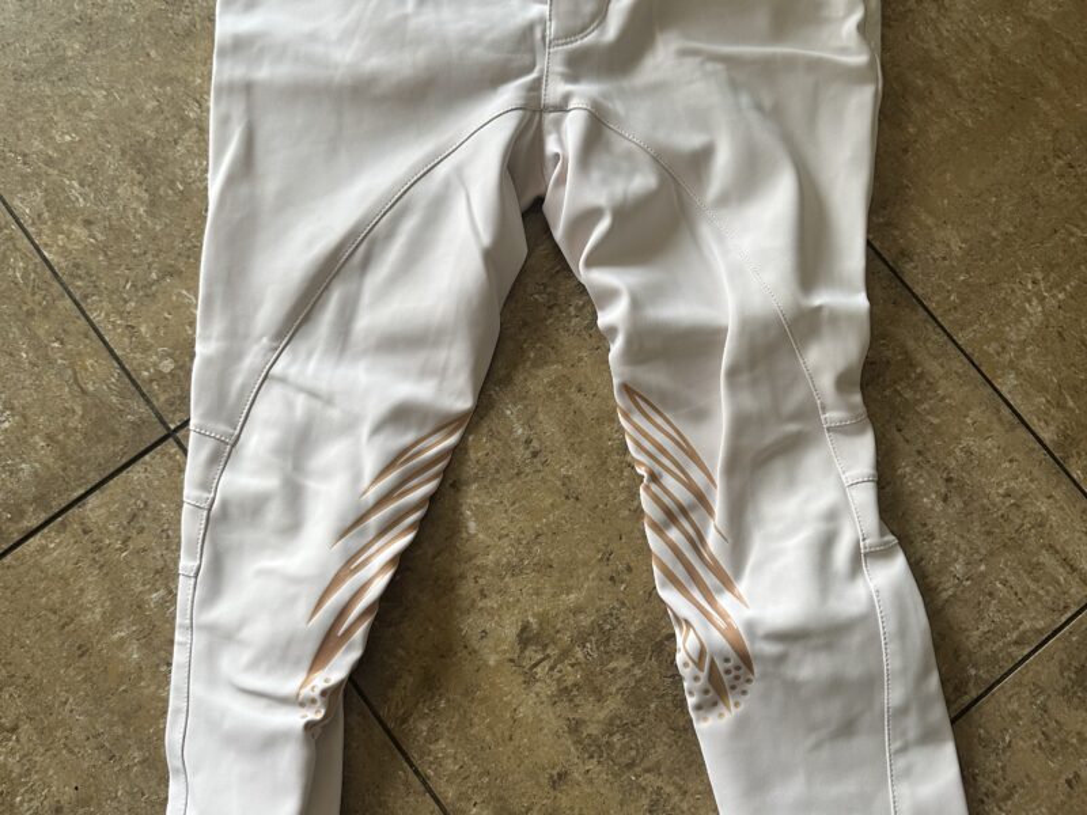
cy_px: 408
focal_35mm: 24
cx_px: 544
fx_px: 754
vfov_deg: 56.8
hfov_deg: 71.6
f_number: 1.78
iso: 250
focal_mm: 6.86
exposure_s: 1/109
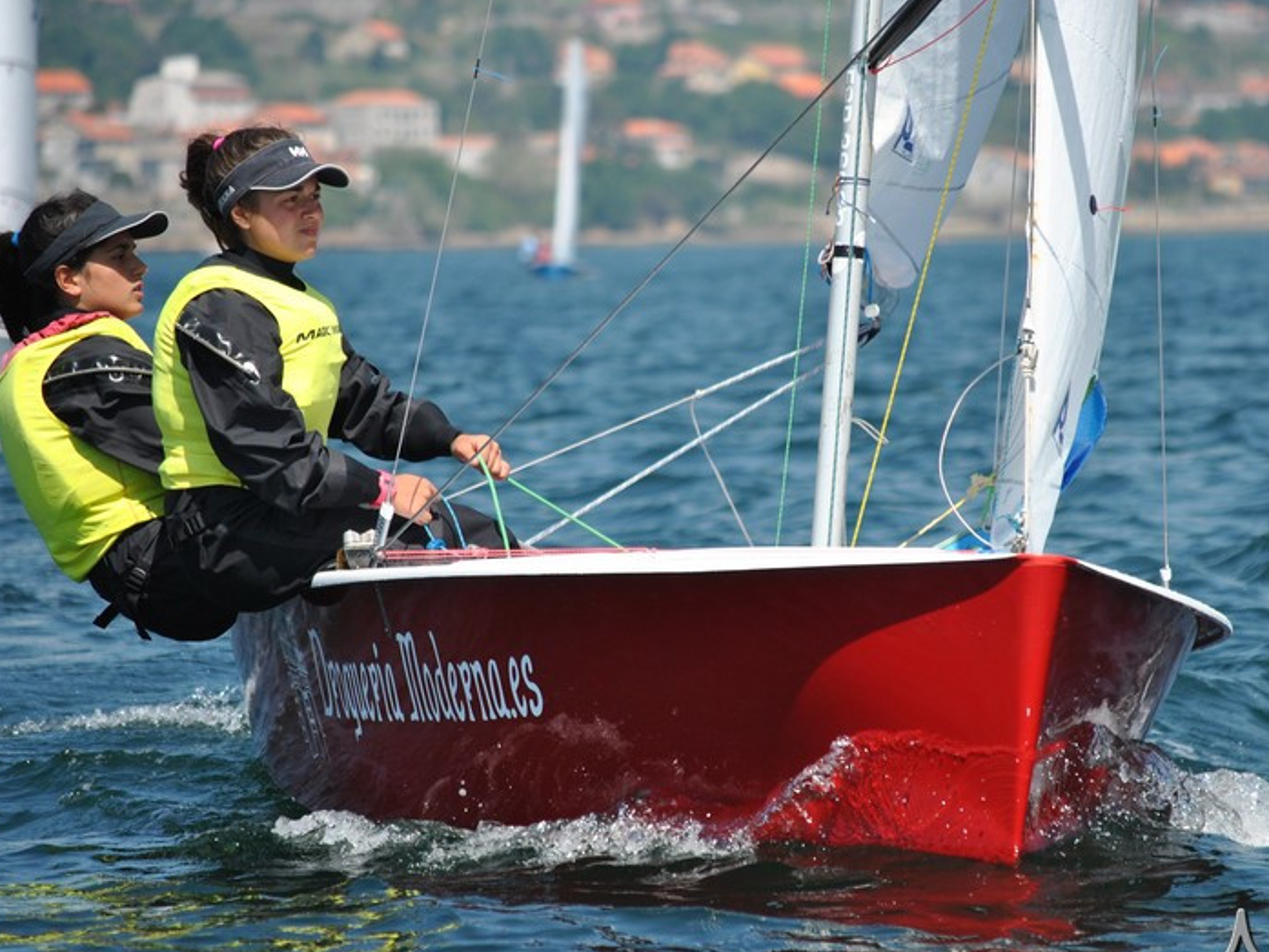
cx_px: 734
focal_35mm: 297
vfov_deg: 5.0
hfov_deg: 6.7
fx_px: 10890
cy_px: 455
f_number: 5.3
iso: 200
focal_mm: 160
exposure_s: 1/1000
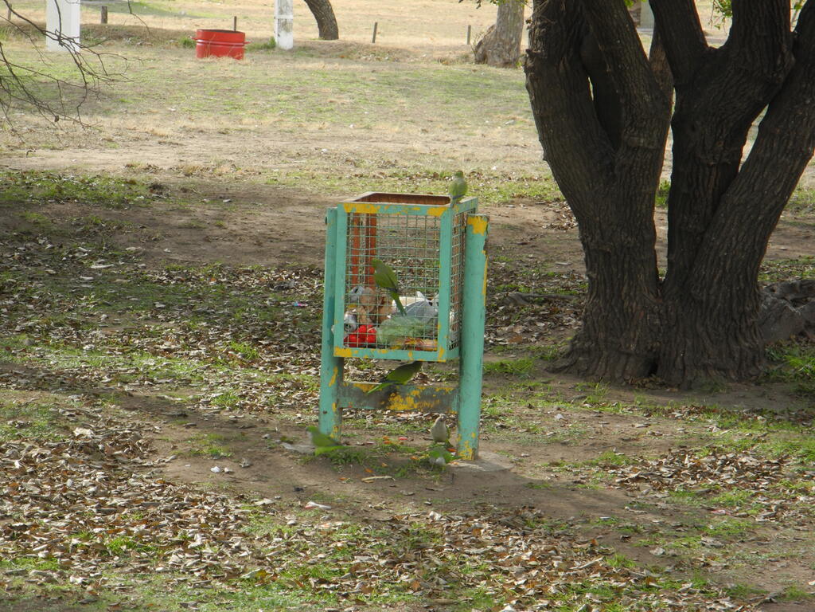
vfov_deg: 7.4
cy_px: 306
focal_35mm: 200
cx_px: 408
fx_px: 4709
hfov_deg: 9.9
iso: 100
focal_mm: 42.6
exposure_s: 1/80
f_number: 5.6
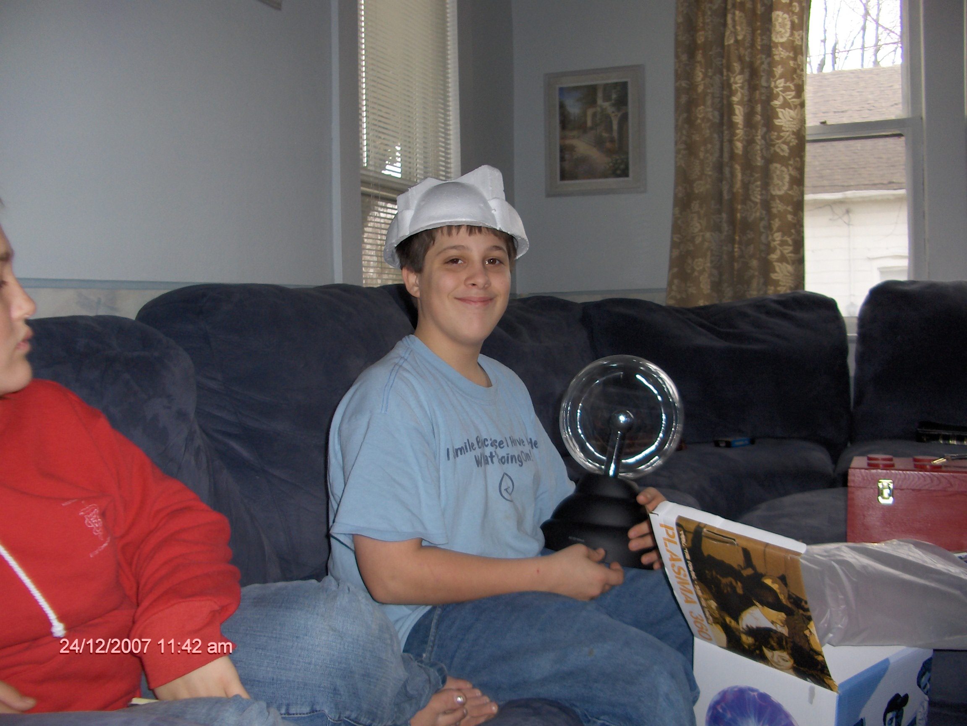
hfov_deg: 52.6
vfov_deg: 40.7
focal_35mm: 35
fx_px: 978
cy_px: 363
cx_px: 484
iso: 100
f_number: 2.6
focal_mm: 5.8
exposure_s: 1/60
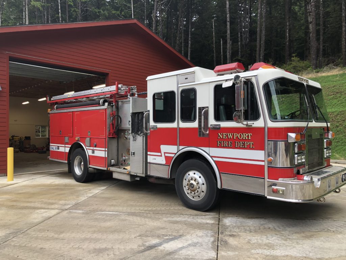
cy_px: 130
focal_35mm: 28
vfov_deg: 49.7
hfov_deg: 63.4
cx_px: 173
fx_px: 280
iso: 25
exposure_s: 1/120
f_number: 1.8
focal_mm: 3.99
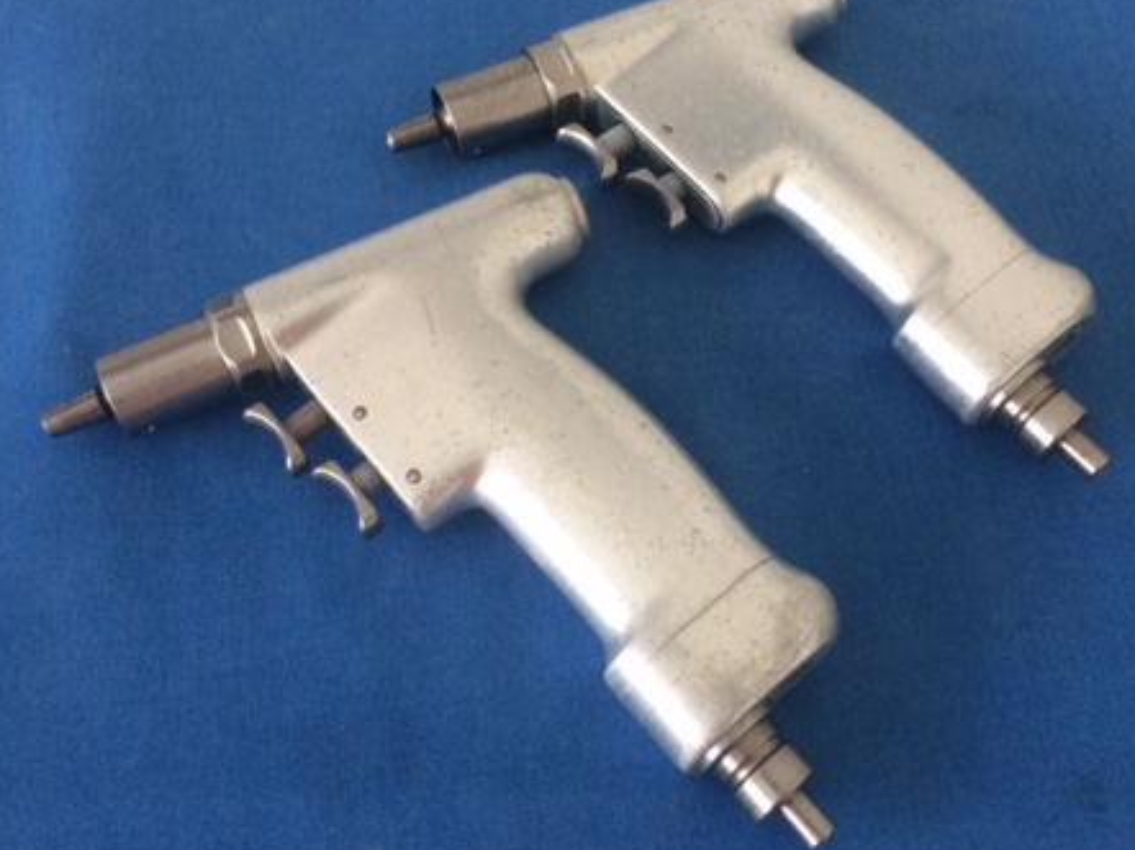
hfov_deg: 44.7
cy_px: 352
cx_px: 632
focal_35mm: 42
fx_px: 1376
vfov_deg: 34.2
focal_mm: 4.15
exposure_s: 1/30
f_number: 2.2
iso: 125
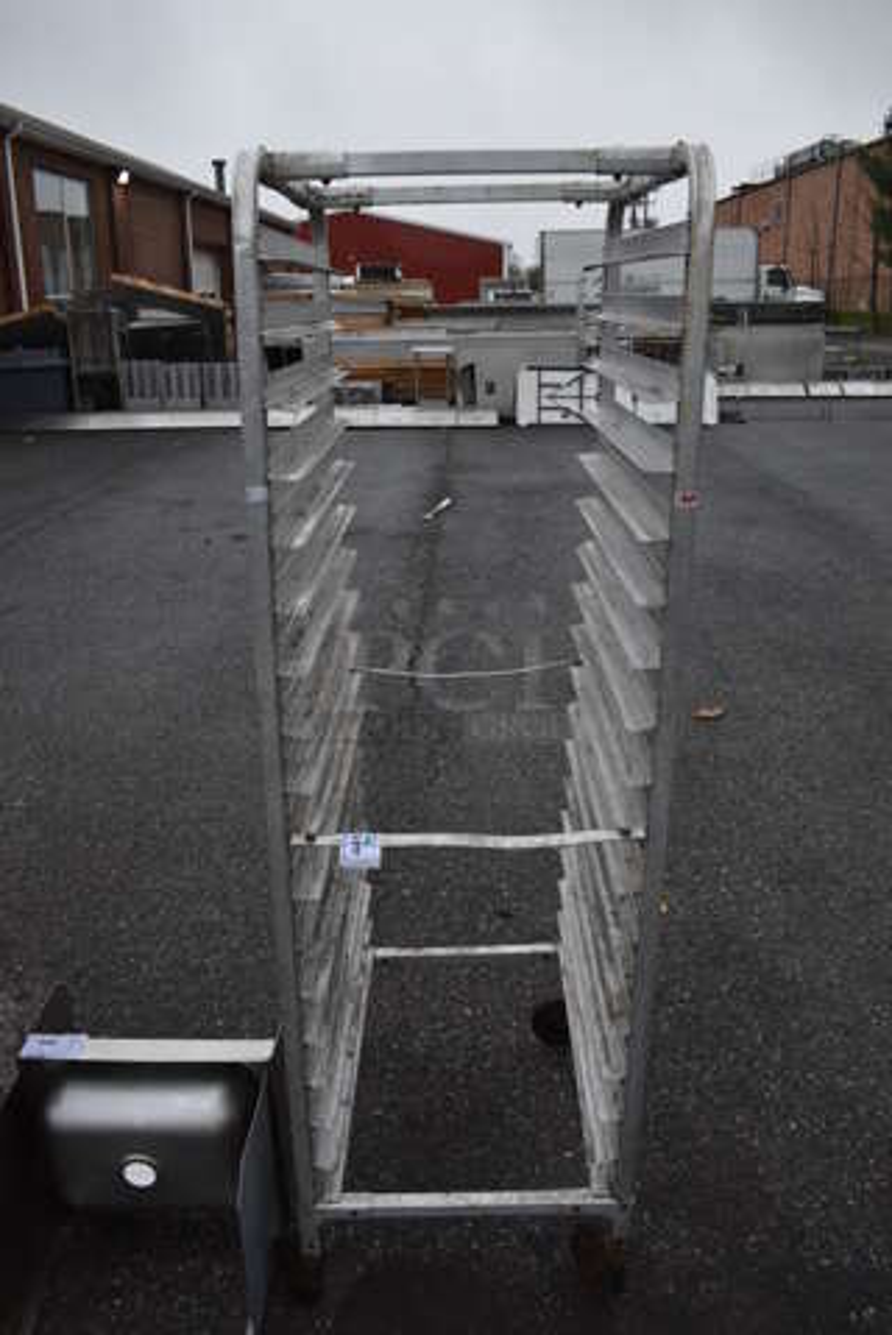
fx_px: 1002
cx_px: 446
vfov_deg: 67.4
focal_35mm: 27
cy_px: 668
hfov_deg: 48.0
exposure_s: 1/250
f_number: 5.6
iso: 360
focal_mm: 18
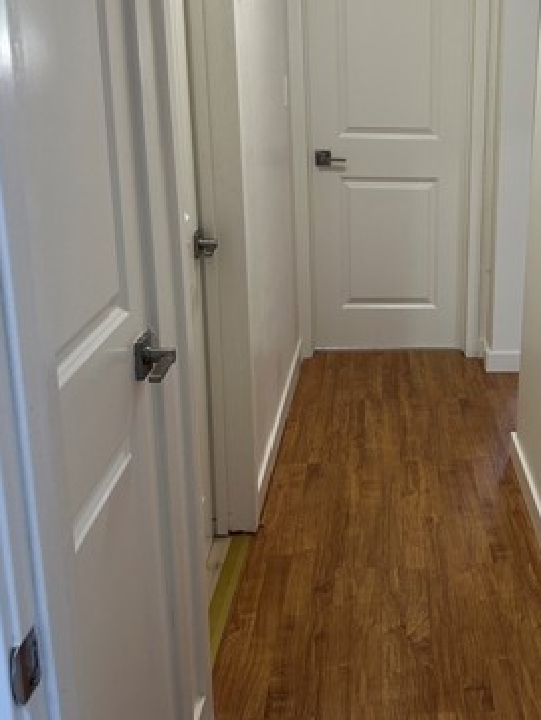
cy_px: 305
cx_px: 464
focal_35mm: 43
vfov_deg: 43.7
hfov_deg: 32.3
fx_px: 896
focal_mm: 6.86
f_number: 1.78
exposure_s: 1/120
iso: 160
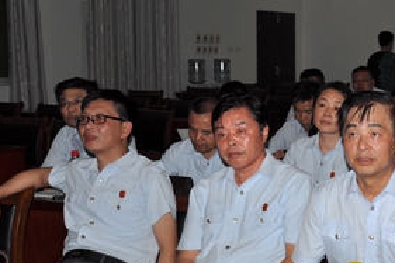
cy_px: 134
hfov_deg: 24.1
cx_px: 408
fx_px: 878
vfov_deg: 17.0
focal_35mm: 80
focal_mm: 25
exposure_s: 1/60
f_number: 4
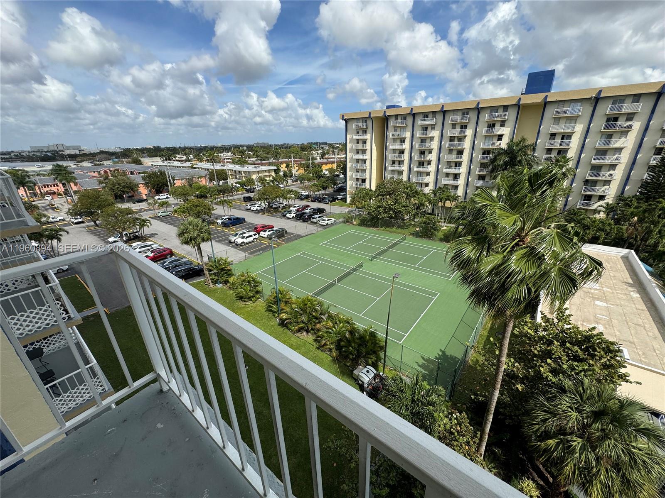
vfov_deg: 85.7
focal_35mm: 14
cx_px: 332
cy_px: 249
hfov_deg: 102.1
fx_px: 269
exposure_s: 1/1789
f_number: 2.2
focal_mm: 2.22
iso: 40
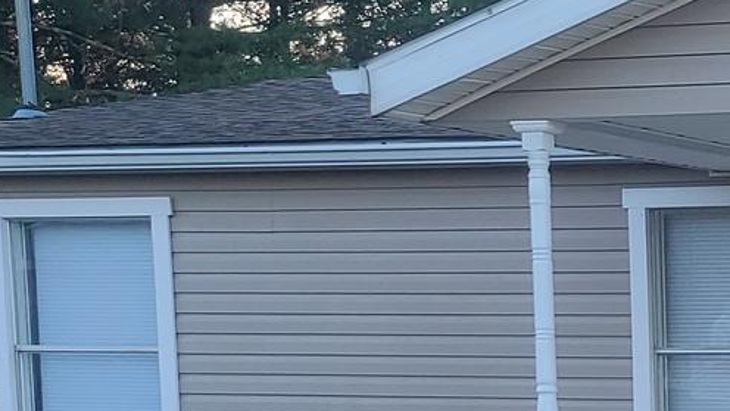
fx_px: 2265
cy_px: 595
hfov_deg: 16.8
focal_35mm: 117
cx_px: 1063
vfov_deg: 10.1
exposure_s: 1/148
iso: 40
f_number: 1.8
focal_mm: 5.4
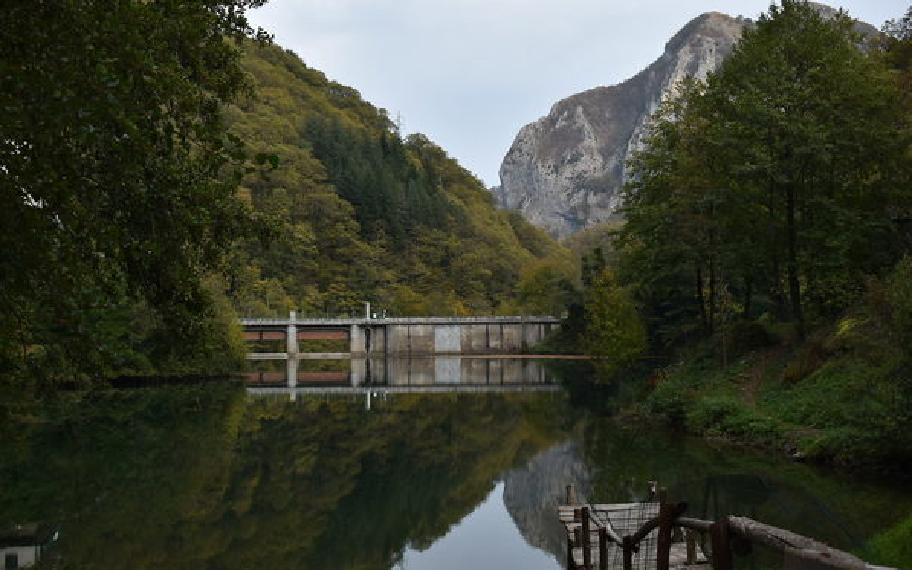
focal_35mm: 42
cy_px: 280
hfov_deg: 47.7
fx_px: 1032
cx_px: 455
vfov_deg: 30.9
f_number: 5.6
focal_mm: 27
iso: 100
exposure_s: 1/100
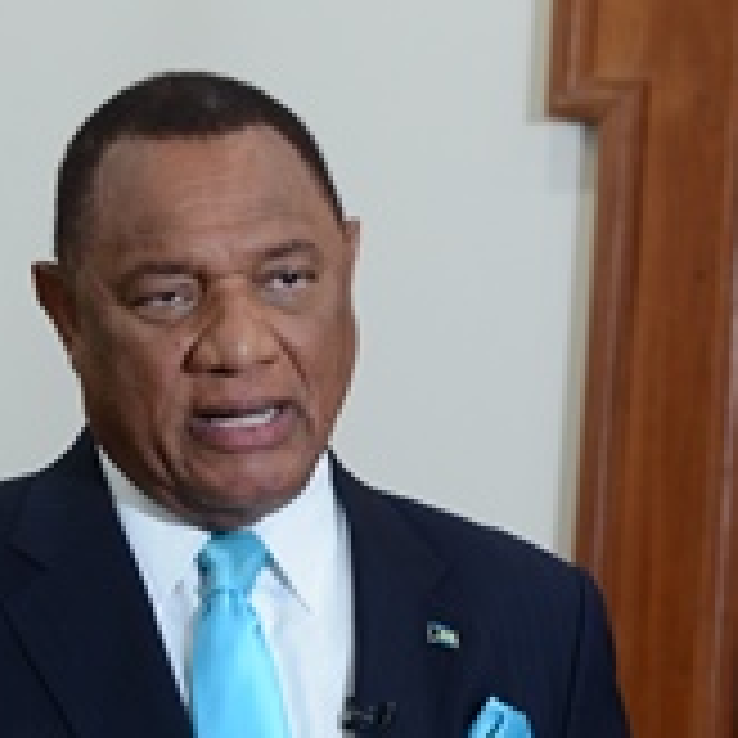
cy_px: 619
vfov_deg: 8.9
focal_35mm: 197
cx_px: 320
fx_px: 4752
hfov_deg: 8.9
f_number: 5
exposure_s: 1/100
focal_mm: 85
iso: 2000
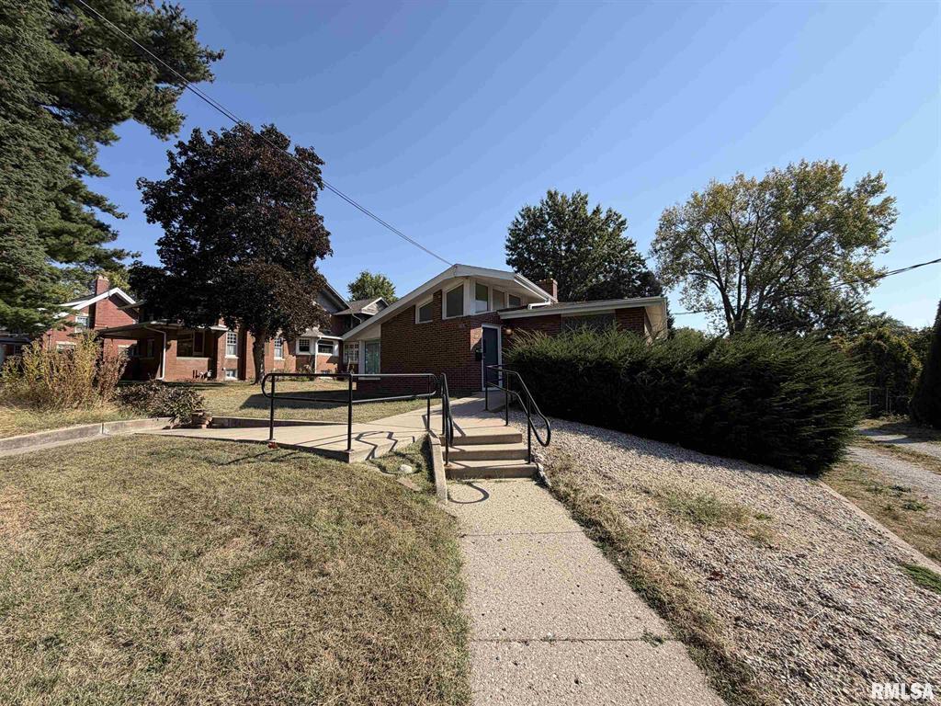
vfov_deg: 85.7
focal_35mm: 14
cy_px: 353
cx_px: 470
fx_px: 381
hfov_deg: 102.1
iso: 25
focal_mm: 2.22
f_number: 2.2
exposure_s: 1/770
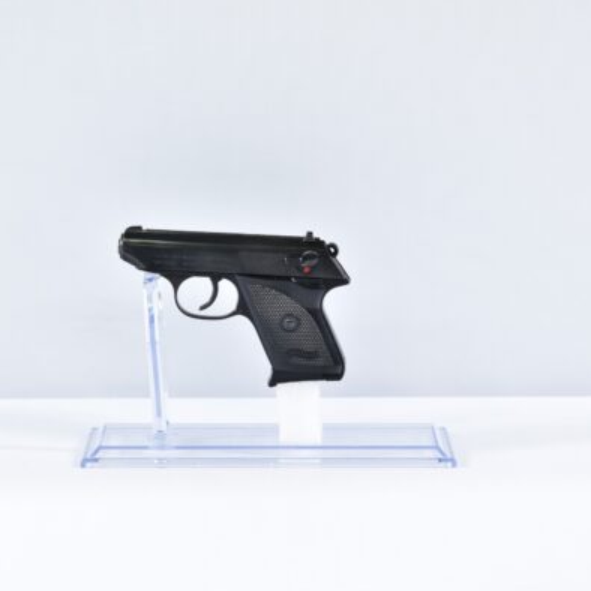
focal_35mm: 97
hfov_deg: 17.9
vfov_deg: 17.9
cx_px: 244
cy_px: 294
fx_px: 1874
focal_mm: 50
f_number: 5.6
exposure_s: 1/20
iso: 640
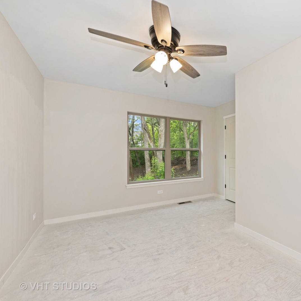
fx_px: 177
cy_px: 150
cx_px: 223
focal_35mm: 18
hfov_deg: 75.3
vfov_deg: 80.7
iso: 200
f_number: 8
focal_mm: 14
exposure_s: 1/25
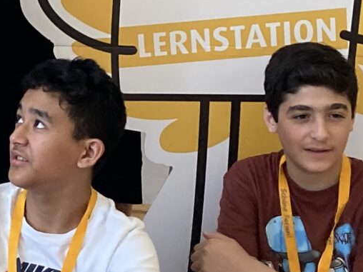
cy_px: 100
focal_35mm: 141
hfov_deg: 12.9
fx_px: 1479
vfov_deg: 10.5
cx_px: -248
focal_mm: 3.99
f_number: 1.8
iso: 160
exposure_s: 1/60
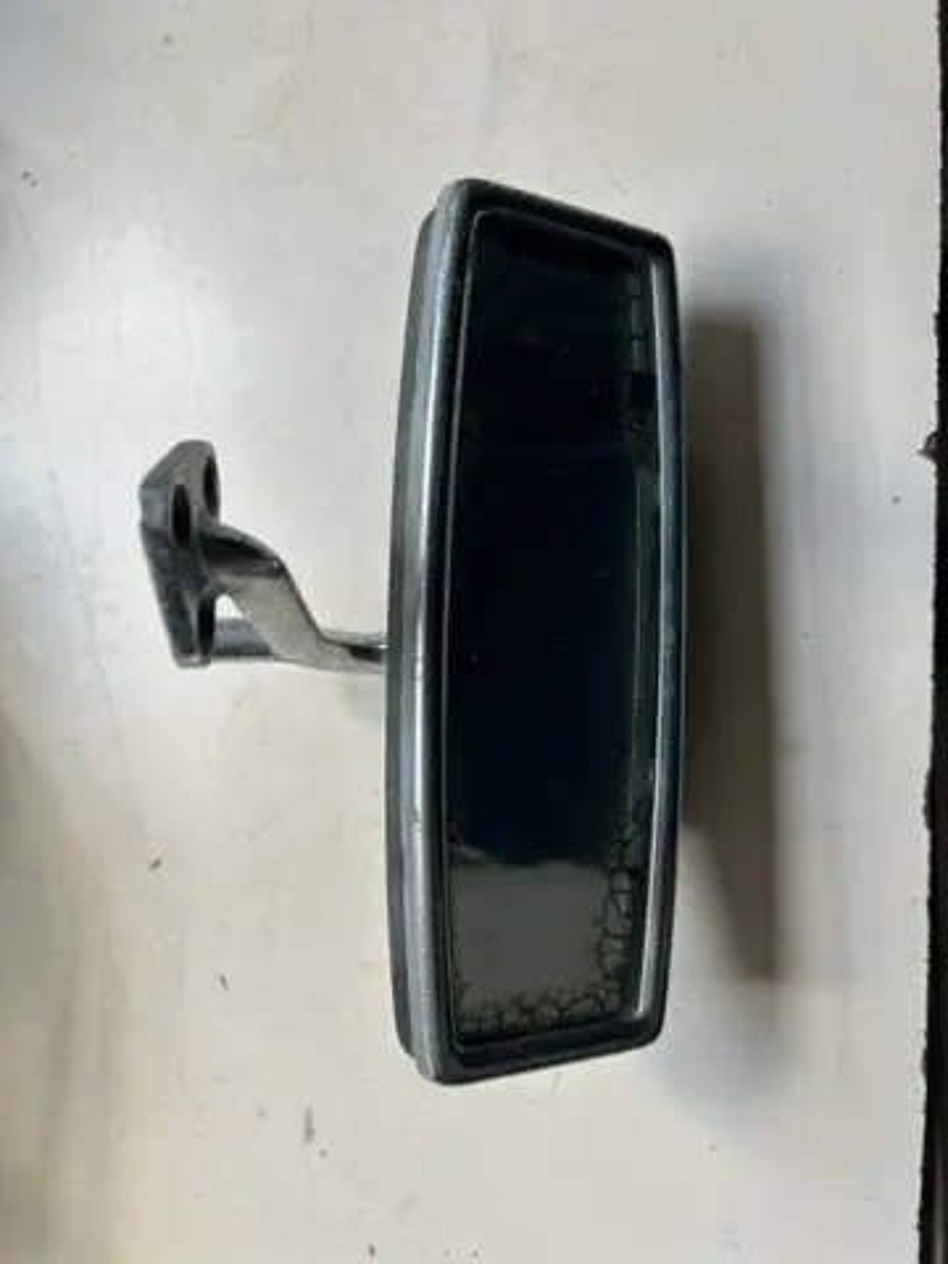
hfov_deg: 53.1
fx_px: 949
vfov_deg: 67.3
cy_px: 632
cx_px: 474
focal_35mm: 26
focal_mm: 5.7
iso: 40
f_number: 1.5
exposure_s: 1/121
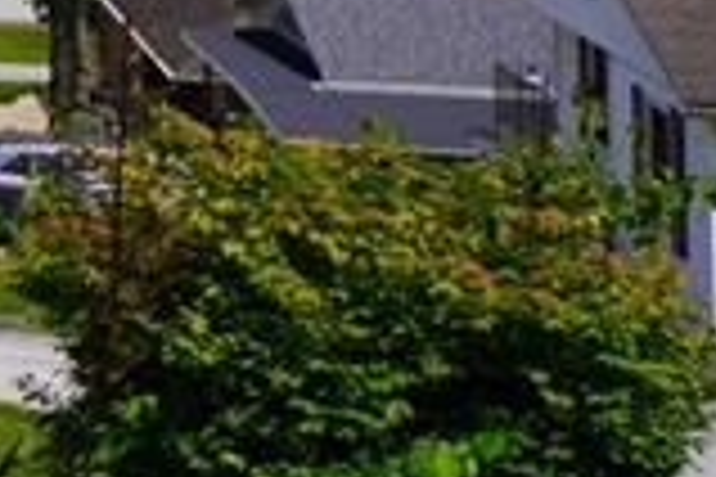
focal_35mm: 193
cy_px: -626
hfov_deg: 8.6
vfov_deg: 6.8
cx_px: -1531
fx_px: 3838
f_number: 10
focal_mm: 20
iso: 100
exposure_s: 1/250
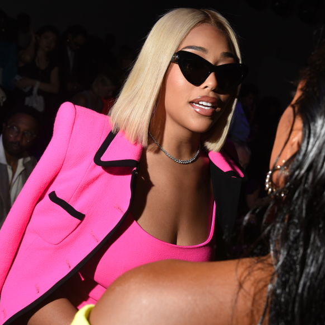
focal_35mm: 51
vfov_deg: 33.4
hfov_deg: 33.2
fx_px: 542
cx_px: 206
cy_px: 155
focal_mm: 34
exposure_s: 1/160
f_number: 5.6
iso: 800
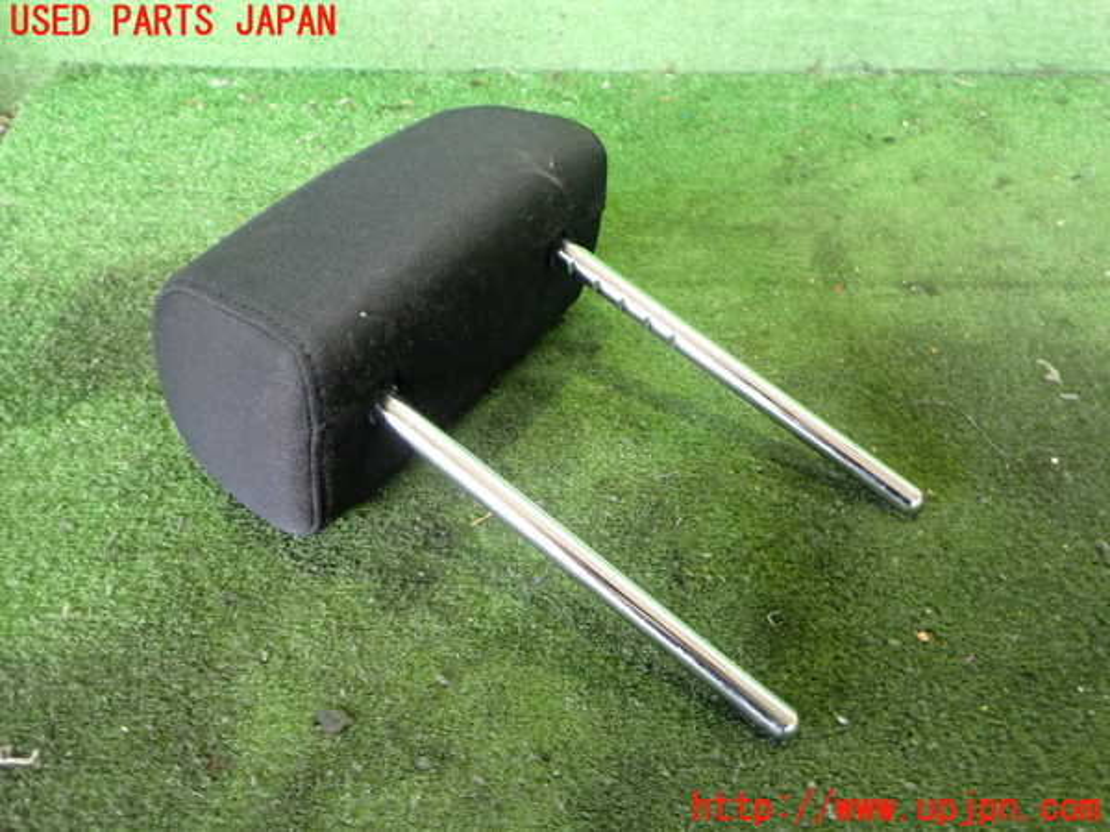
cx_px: 555
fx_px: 962
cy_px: 416
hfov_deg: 60.0
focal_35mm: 30
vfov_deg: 46.8
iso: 1000
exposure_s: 1/60
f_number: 2.3
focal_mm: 5.4
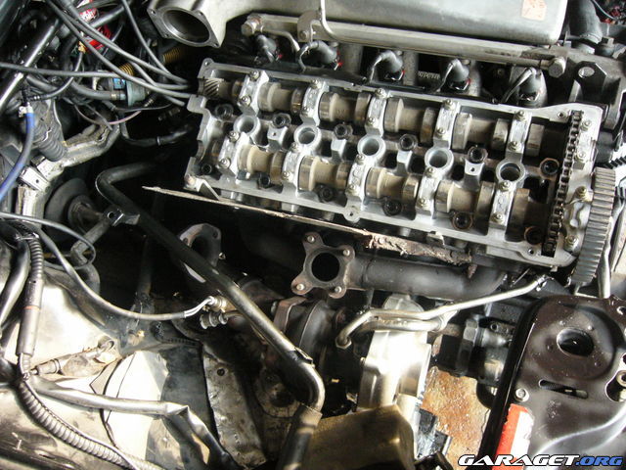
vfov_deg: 40.7
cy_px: 235
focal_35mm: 35
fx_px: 633
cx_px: 313
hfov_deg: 52.6
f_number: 2.8
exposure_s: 1/30
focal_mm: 5.8
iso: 400
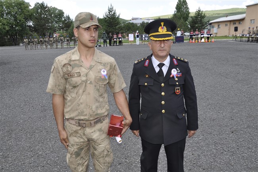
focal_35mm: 32
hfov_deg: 59.5
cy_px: 86
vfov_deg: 41.6
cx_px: 129
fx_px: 226
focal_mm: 21
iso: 200
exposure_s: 1/200
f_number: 8
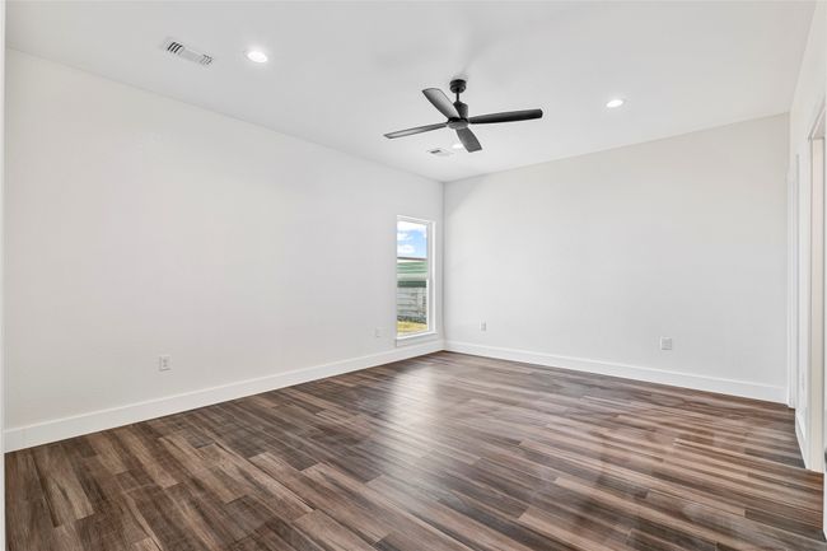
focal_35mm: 16
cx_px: 414
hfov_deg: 96.8
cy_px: 276
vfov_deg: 73.7
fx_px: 367
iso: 500
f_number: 9
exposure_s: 1/2.5
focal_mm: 16
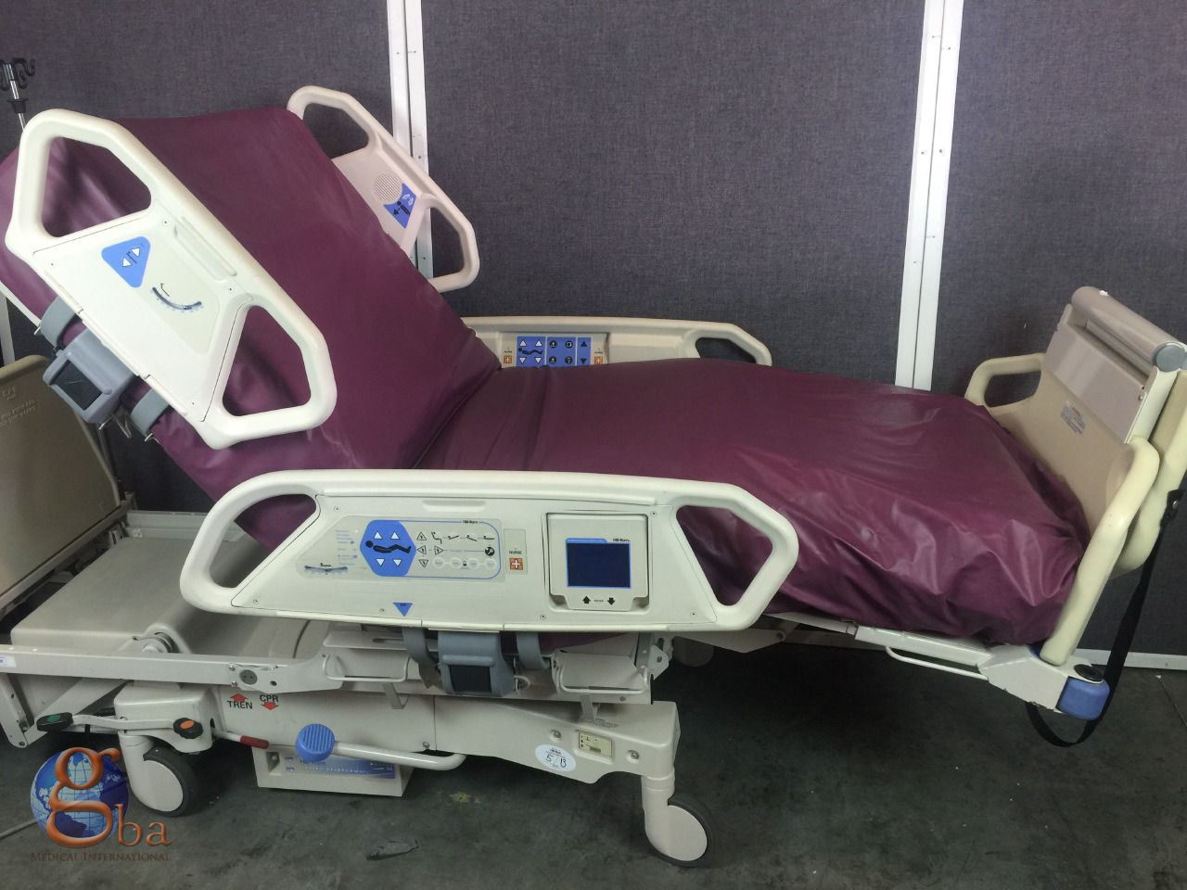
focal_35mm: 29
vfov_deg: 48.2
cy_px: 445
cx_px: 594
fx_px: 994
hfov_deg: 61.7
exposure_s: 1/15
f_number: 2.2
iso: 40
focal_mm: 4.15
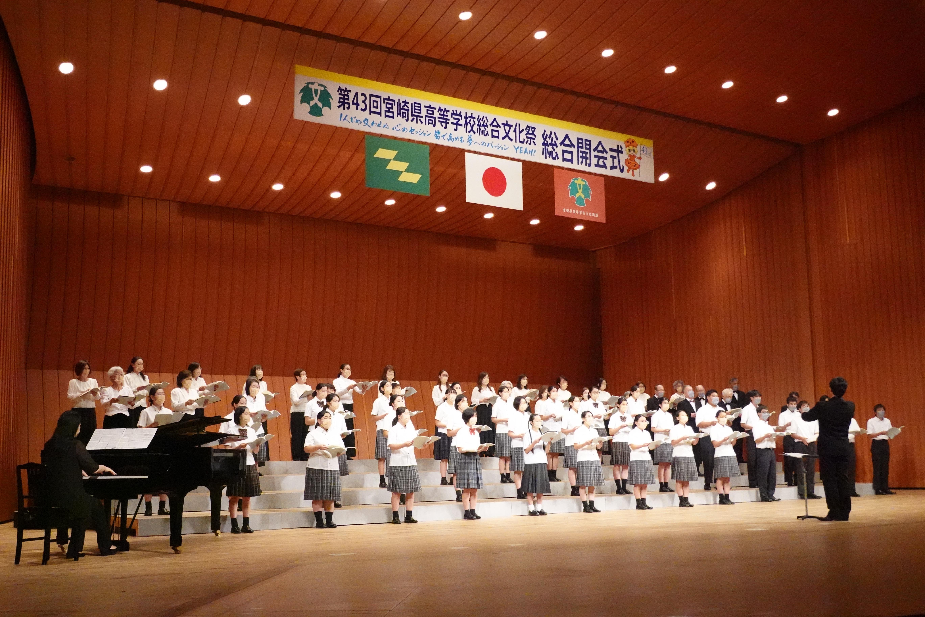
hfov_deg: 45.4
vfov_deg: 31.2
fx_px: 1105
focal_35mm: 43
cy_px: 308
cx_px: 462
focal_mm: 15.9
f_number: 4
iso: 6400
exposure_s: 1/200
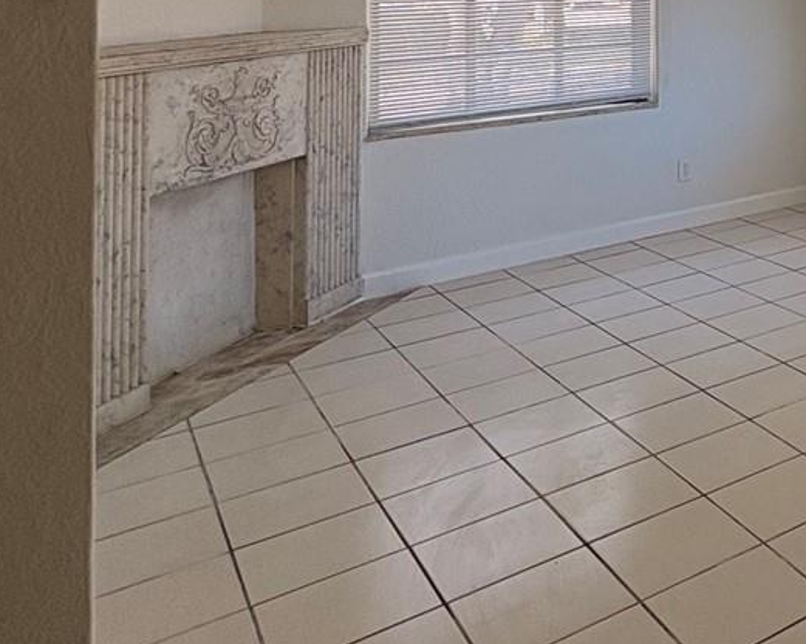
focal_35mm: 42
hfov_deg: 33.2
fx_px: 1001
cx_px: 1030
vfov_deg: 31.7
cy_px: -57
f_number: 2.2
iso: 64
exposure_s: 1/193
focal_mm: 2.22
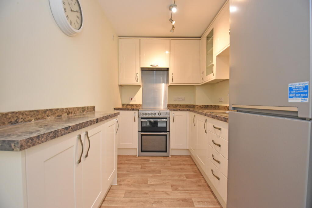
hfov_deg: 100.4
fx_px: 130
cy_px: 104
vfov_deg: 77.3
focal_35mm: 15
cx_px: 156
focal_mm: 10
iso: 1400
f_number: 4
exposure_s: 1/125
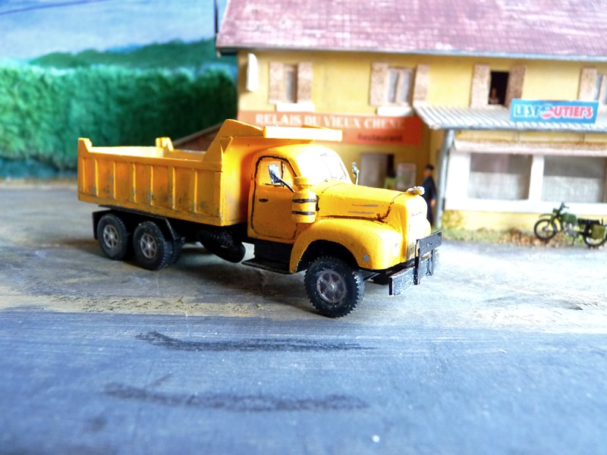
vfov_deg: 51.4
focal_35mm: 27
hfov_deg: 65.3
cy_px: 228
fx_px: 473
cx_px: 304
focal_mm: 4.8
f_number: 2.8
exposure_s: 1/30
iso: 320
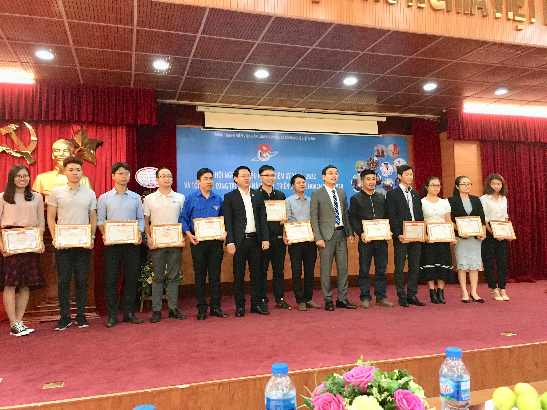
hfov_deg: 61.7
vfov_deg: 48.2
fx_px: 458
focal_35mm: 29
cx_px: 274
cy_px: 205
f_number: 2.2
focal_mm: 4.15
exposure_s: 1/25
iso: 200
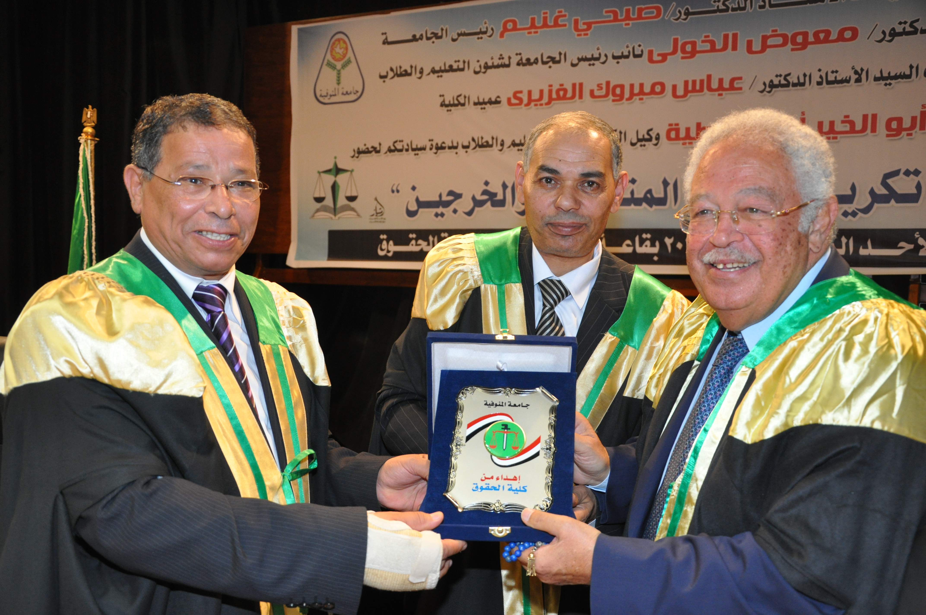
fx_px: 963
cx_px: 463
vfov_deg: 35.4
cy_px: 308
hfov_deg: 51.3
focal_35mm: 38
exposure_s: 1/60
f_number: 4
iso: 800
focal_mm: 25
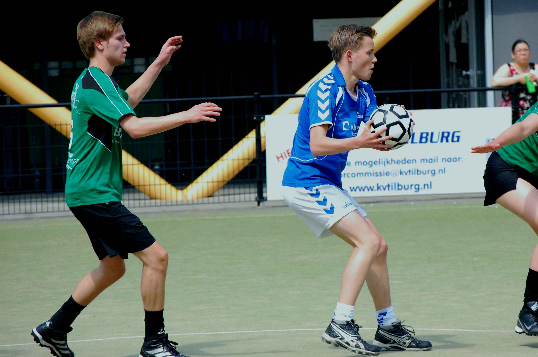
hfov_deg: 10.2
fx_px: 3024
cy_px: 178
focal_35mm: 202
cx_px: 269
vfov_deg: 6.8
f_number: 8
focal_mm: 135
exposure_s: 1/1600
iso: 1600
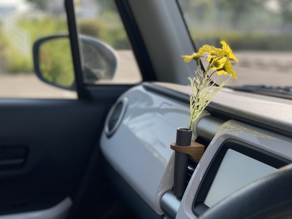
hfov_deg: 36.8
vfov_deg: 28.0
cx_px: 146
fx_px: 439
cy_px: 110
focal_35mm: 52
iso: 20
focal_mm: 6
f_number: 2
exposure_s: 1/675
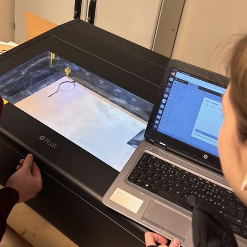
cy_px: 52
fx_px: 363
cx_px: 121
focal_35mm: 45
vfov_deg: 36.4
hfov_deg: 37.6
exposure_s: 1/50
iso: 100
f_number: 1.6
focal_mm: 5.96
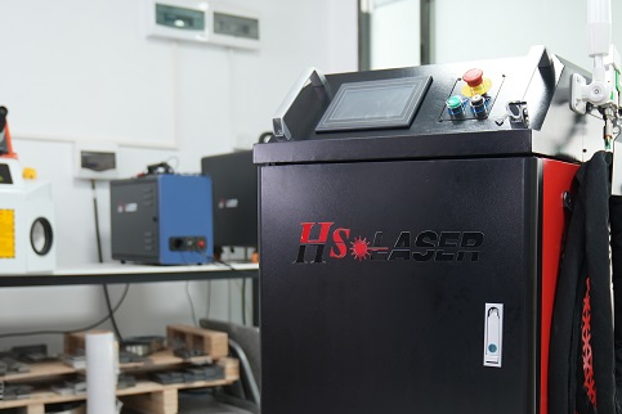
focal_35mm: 53
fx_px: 916
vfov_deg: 25.3
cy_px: 300
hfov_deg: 37.1
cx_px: 412
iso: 640
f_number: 2.8
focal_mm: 32
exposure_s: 1/40
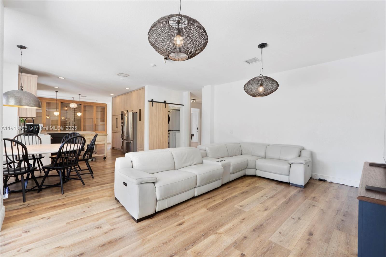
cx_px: 193
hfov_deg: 96.7
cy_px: 128
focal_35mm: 16
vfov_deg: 73.7
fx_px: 172
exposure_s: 1.3
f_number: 16
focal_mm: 16
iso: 200
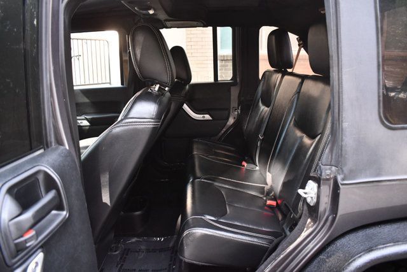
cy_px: 136
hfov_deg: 67.4
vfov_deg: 48.0
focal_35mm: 27
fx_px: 305
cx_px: 204
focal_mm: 18
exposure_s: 1/125
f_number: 3.5
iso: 1600
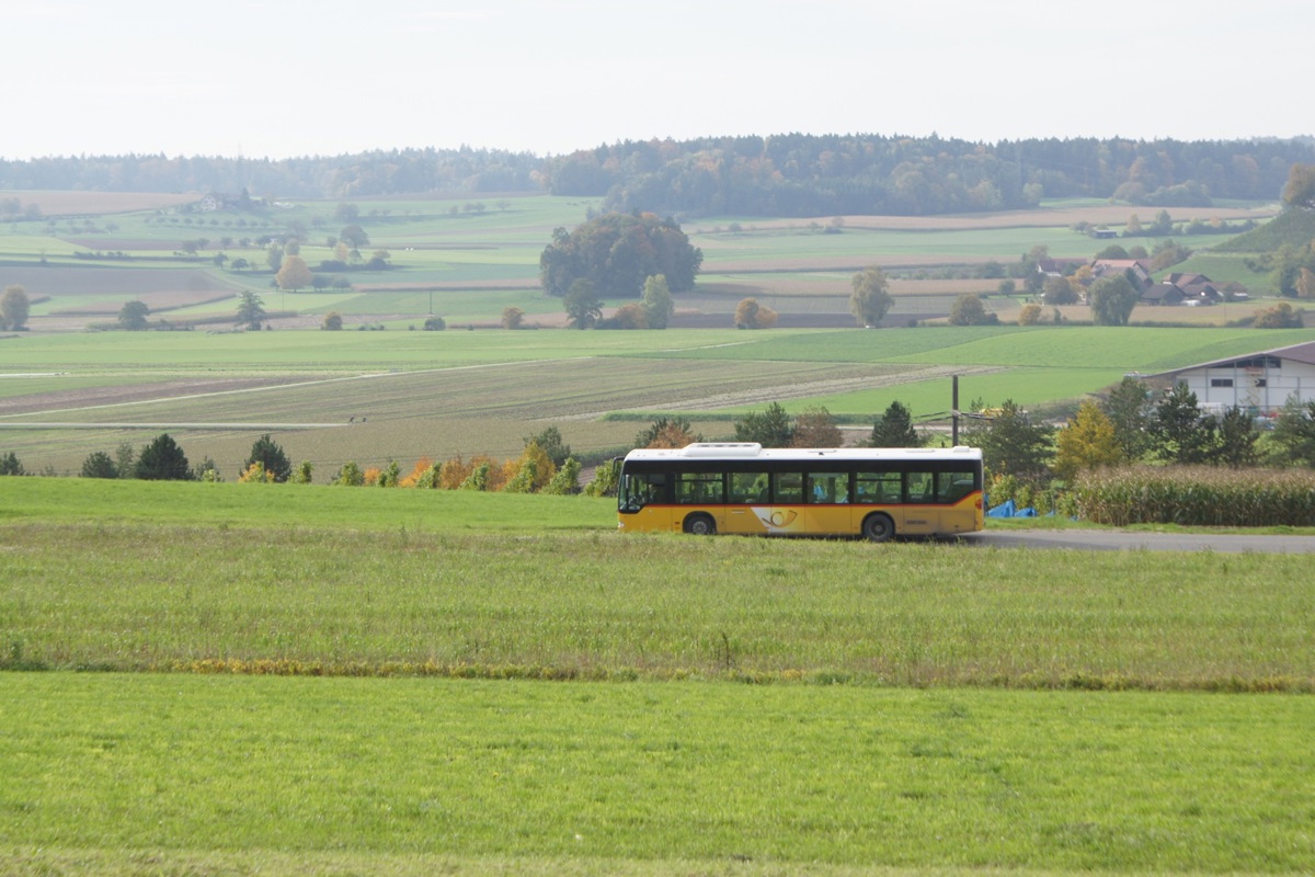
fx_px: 3835
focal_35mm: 105
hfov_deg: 19.5
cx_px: 658
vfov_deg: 13.0
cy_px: 438
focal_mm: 70
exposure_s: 1/250
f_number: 8
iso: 200
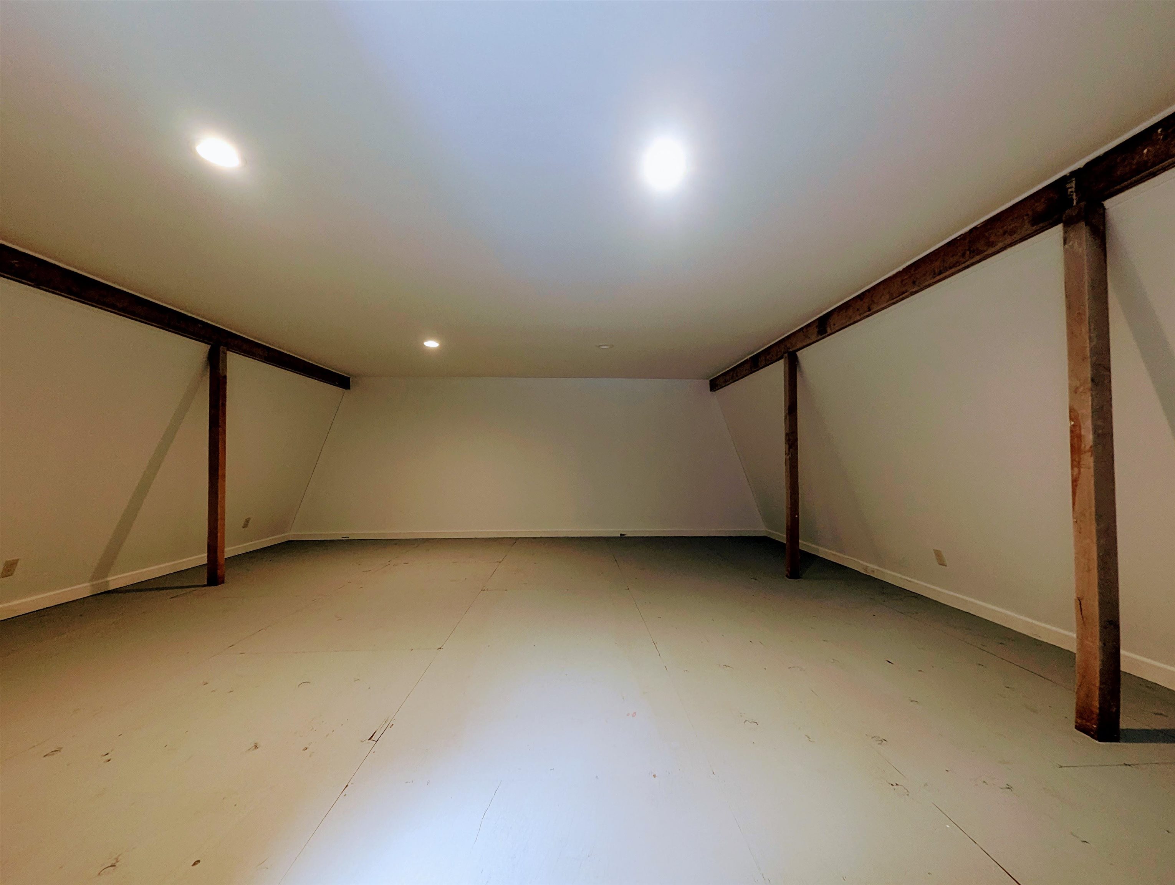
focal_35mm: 13
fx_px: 442
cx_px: 588
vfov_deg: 90.1
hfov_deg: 106.1
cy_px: 442
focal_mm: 1.95
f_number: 2.2
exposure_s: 1/24
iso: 94
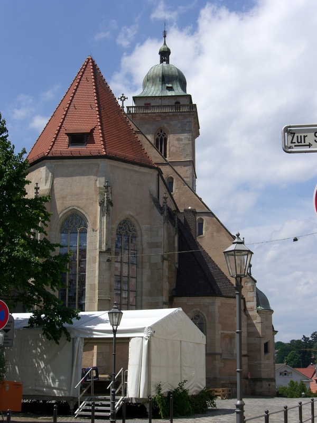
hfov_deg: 25.7
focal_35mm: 57
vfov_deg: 33.8
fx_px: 696
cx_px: 158
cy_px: 212
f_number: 5
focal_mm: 11.8
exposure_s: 1/800
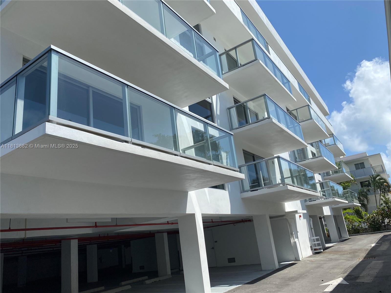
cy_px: 146
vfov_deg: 53.1
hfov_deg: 67.3
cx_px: 196
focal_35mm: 26
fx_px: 294
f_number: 1.8
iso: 32
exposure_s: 1/3610
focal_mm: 4.25
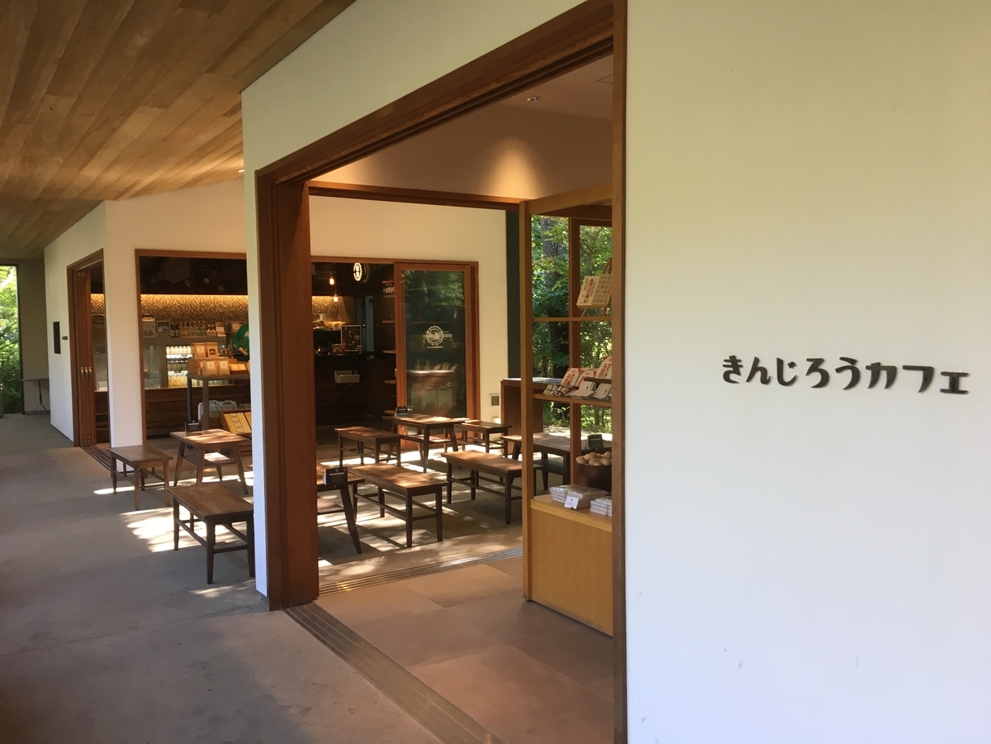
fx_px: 830
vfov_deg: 48.2
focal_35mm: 29
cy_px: 372
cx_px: 496
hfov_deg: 61.7
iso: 25
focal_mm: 4.15
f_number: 2.2
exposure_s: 1/40
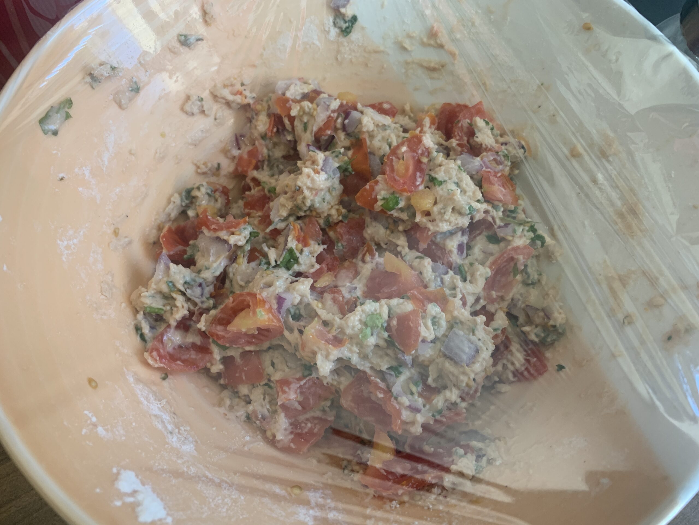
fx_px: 525
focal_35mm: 26
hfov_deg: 67.3
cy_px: 262
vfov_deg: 53.1
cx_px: 350
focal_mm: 4.25
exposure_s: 1/91
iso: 100
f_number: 1.8
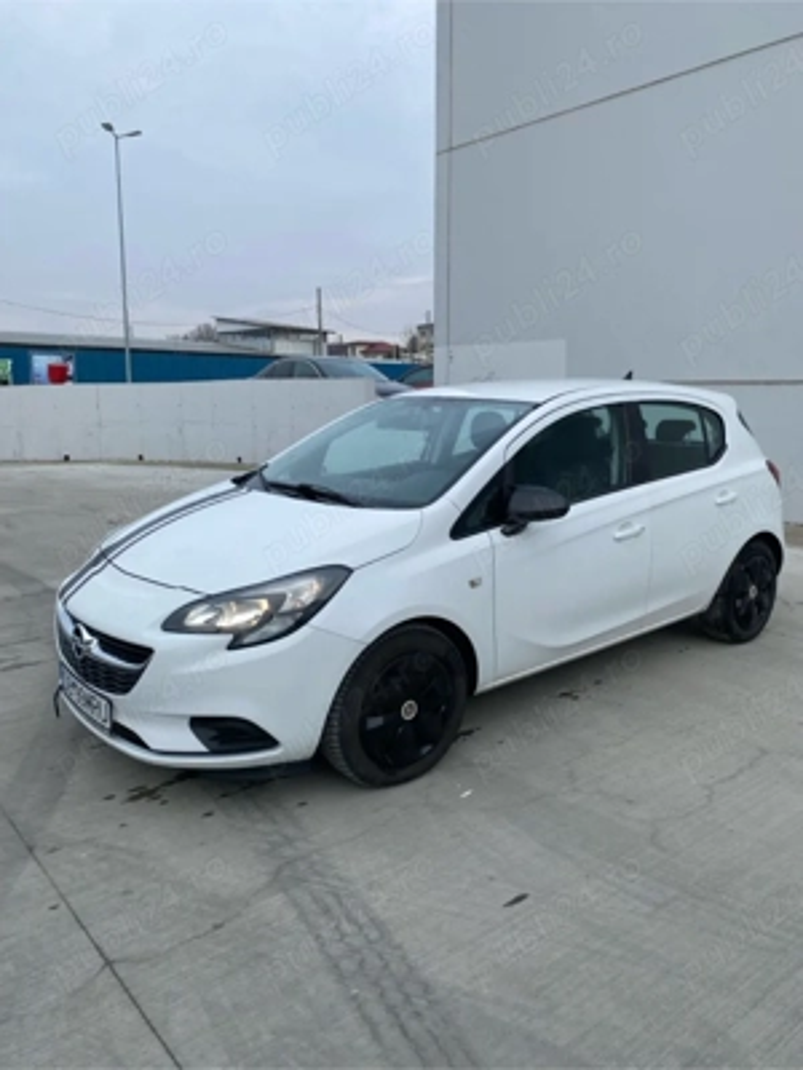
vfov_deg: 67.3
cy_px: 535
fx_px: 804
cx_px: 402
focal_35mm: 26
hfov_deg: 53.1
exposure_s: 1/884
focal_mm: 4.25
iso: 32
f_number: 1.8
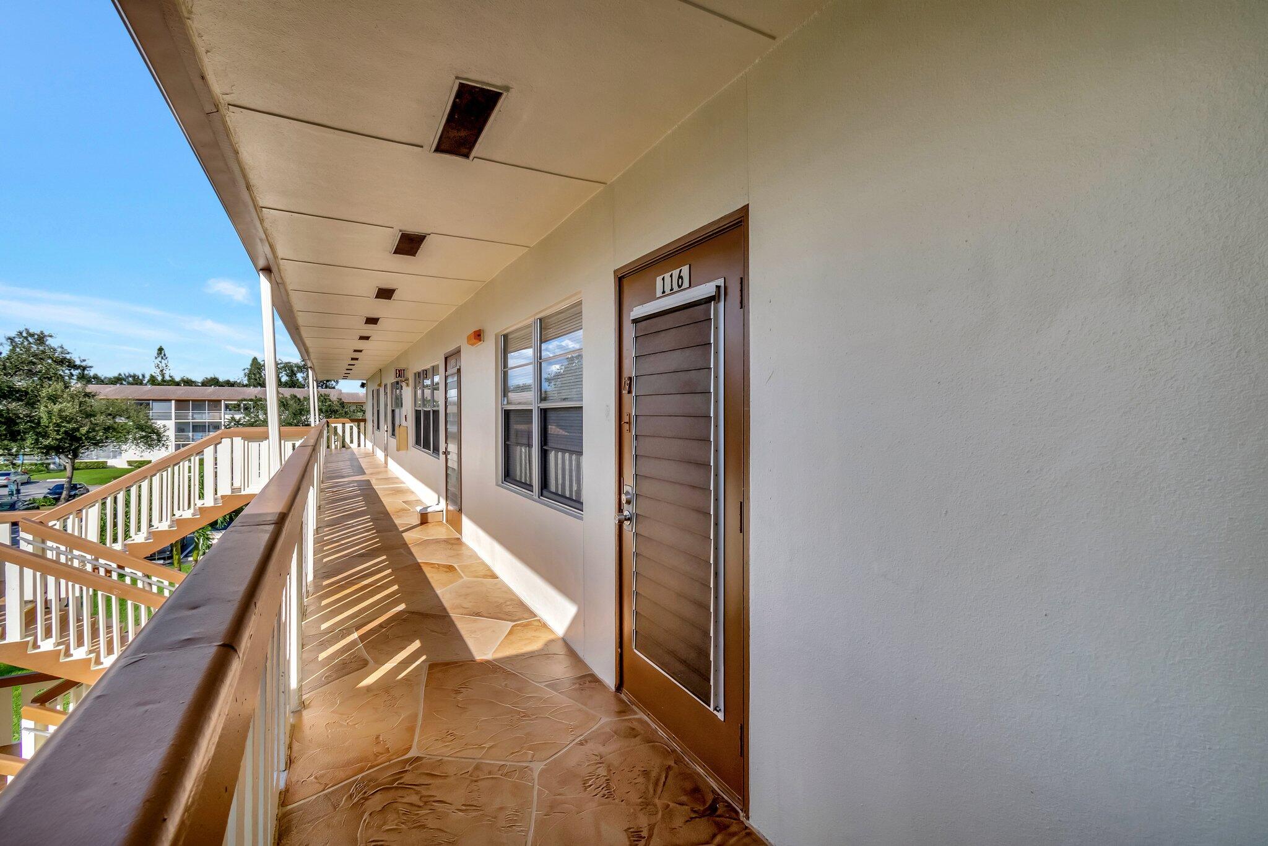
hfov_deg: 100.4
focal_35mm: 15
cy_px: 423
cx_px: 634
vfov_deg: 77.3
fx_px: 528
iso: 1000
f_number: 8
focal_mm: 10
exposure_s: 1/3200
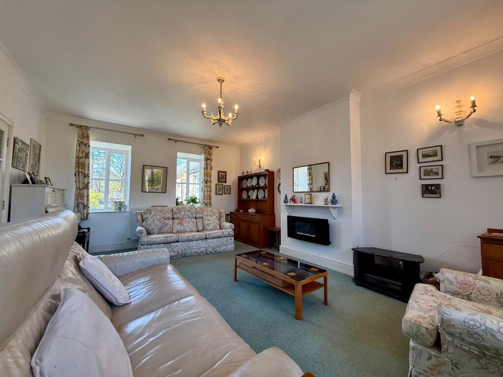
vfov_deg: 85.7
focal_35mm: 14
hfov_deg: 102.1
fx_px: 203
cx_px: 252
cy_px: 188
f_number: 2.2
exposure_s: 1/100
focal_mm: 2.22
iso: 125
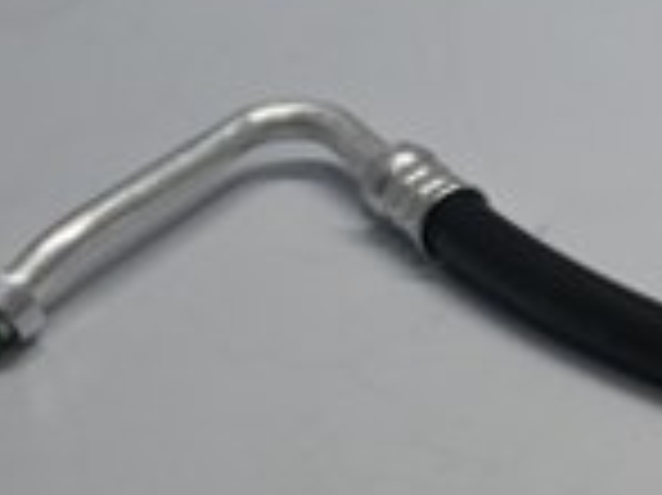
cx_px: 1112
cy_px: -99
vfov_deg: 12.0
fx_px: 2311
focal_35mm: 121
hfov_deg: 14.7
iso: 400
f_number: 3.8
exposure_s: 1/160
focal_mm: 20.5
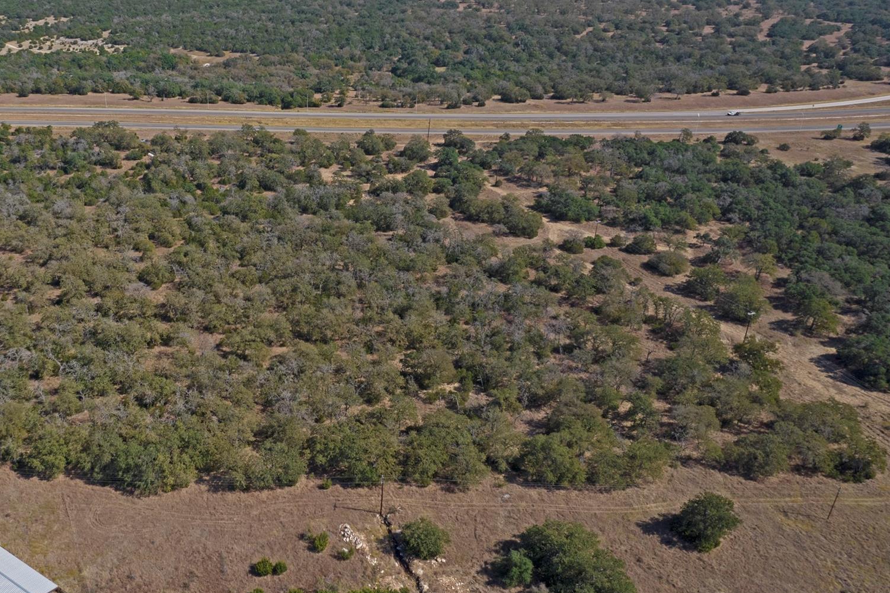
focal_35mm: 30
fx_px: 741
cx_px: 294
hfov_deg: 60.4
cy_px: 224
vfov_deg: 43.2
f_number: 2.8
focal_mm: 8.38
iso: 140
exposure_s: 1/2500
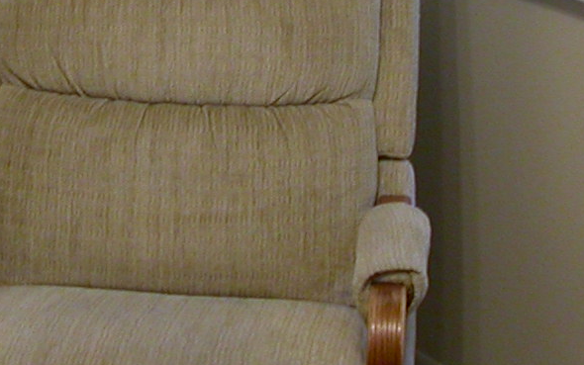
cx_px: -22
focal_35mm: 155
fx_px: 2467
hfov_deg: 13.3
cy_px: -207
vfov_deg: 8.3
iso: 100
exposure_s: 1/12.9
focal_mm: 7.85
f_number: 2.6
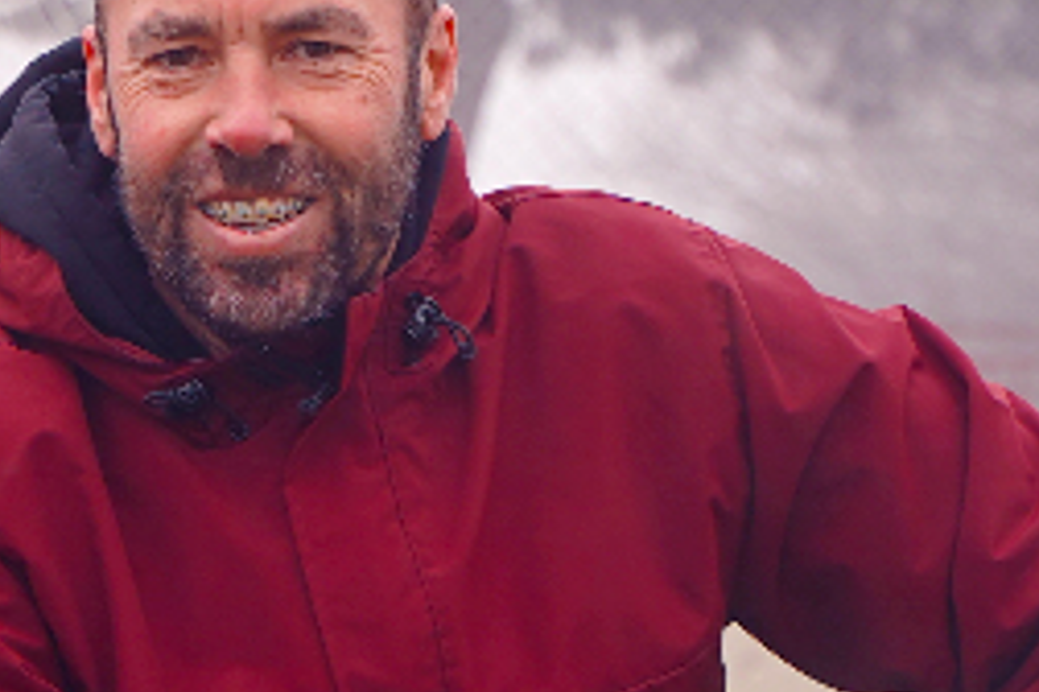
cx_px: -1109
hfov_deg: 5.9
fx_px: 9899
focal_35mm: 343
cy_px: 902
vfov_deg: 4.0
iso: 100
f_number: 4
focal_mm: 54
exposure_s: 1/160
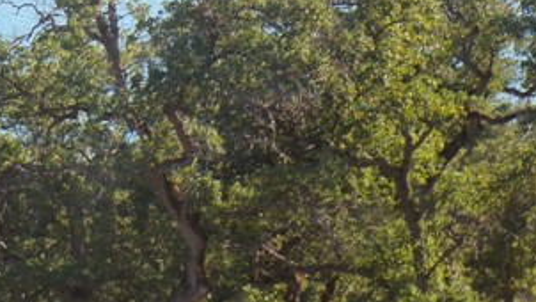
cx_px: 64
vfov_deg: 8.0
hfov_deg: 14.2
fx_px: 2132
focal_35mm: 150
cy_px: -78
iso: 100
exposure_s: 1/60
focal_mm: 11.6
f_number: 7.4
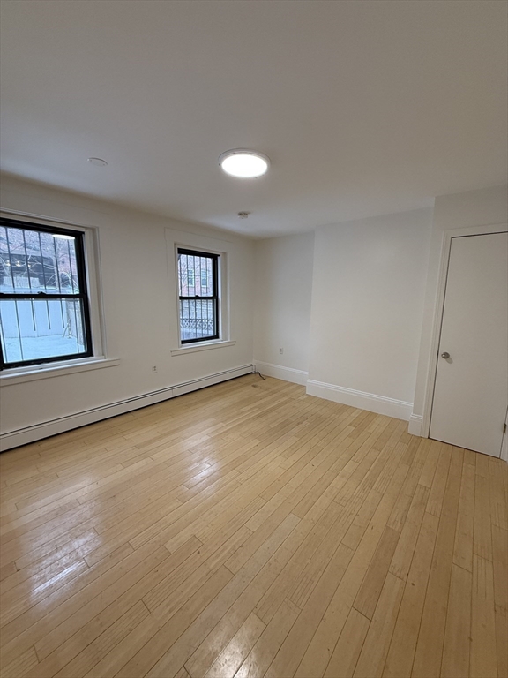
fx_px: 274
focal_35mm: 14
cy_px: 339
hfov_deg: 85.7
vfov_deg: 102.1
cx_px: 254
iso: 250
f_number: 2.2
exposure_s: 1/120
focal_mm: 2.22
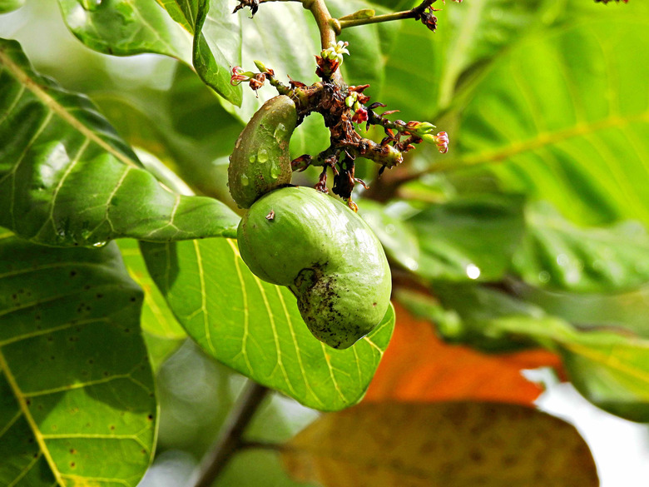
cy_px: 244
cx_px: 324
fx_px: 7499
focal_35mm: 400
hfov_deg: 5.0
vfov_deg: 3.7
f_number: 5
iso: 100
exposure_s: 1/320
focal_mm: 71.4
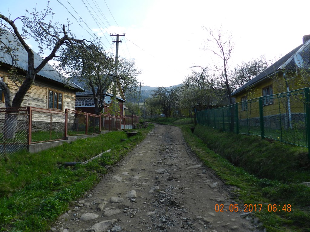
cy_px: 116
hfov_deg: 73.9
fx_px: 206
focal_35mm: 23
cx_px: 155
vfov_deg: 58.9
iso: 160
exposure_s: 1/800
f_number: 3.4
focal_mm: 4
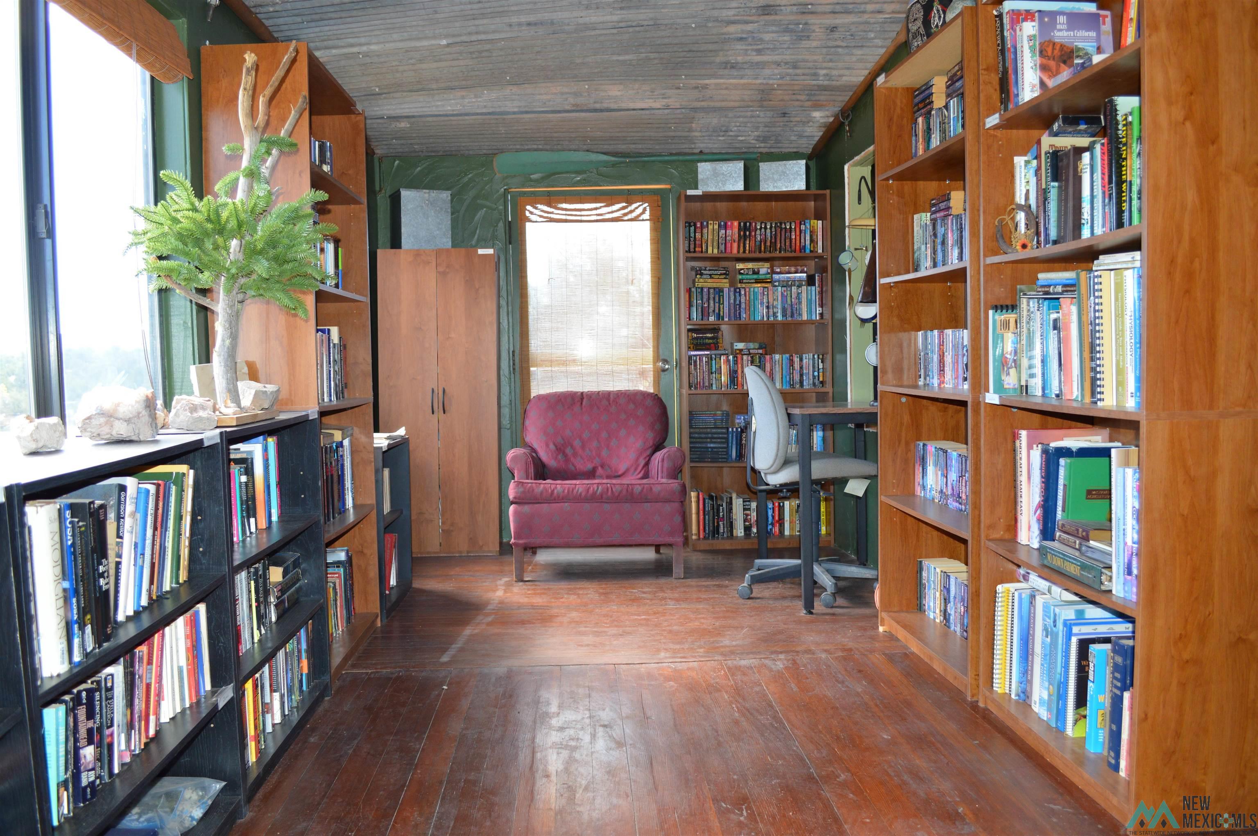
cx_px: 629
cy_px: 418
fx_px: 943
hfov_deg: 67.4
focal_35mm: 27
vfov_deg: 47.8
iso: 400
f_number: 4
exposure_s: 1/60
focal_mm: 18
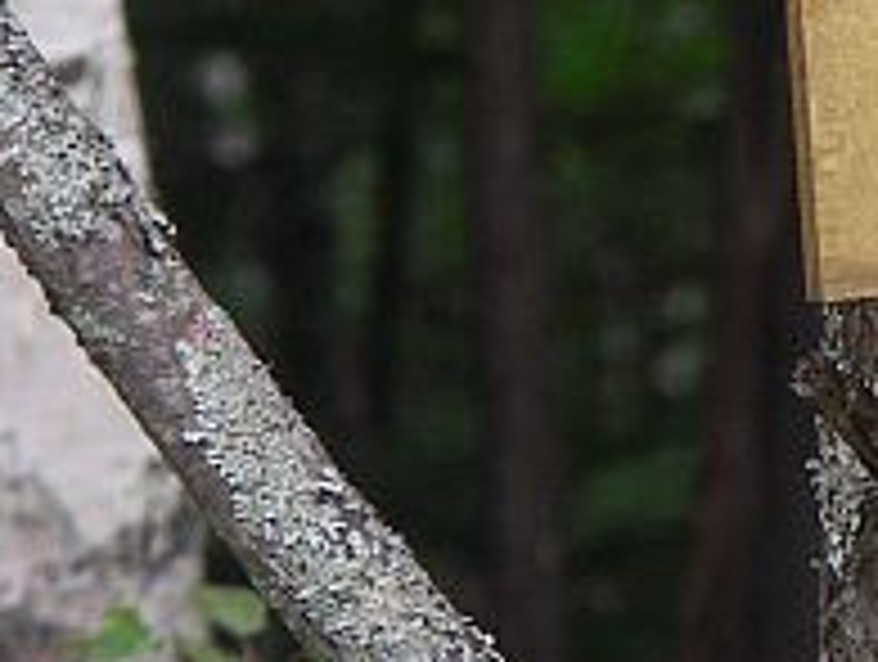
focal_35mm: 593
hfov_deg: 3.3
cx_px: 1256
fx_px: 15069
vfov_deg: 2.5
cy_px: -72
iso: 200
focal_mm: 46.6
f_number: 3.5
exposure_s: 1/200
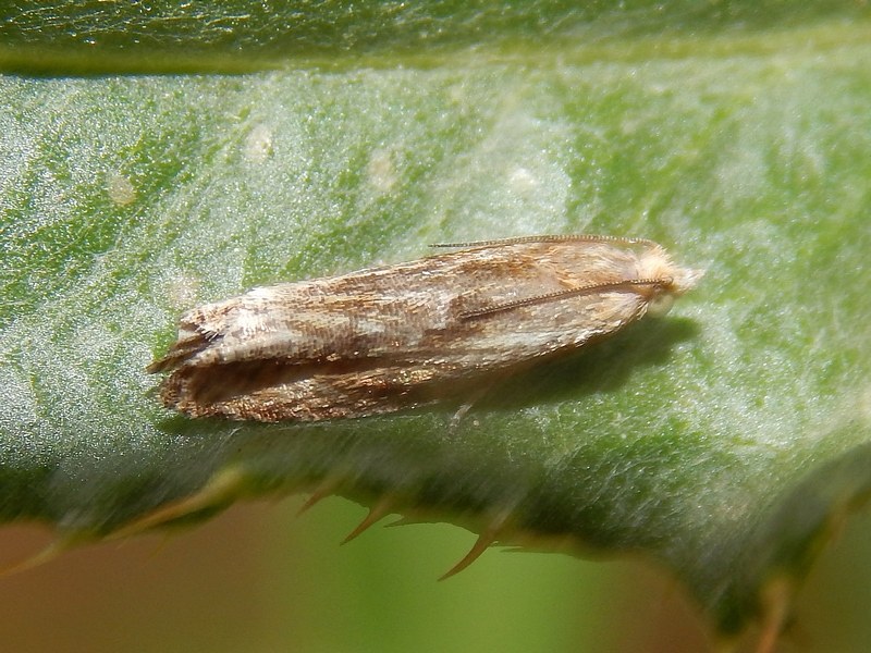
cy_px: 326
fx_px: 3321
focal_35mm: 132
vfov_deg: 11.2
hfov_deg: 14.9
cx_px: 436
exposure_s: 1/40
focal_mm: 23.4
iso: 125
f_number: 9.6
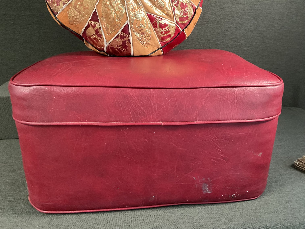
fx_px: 256
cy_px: 114
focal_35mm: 29
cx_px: 152
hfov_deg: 61.7
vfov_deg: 48.2
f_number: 1.8
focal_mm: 3
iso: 400
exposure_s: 1/30
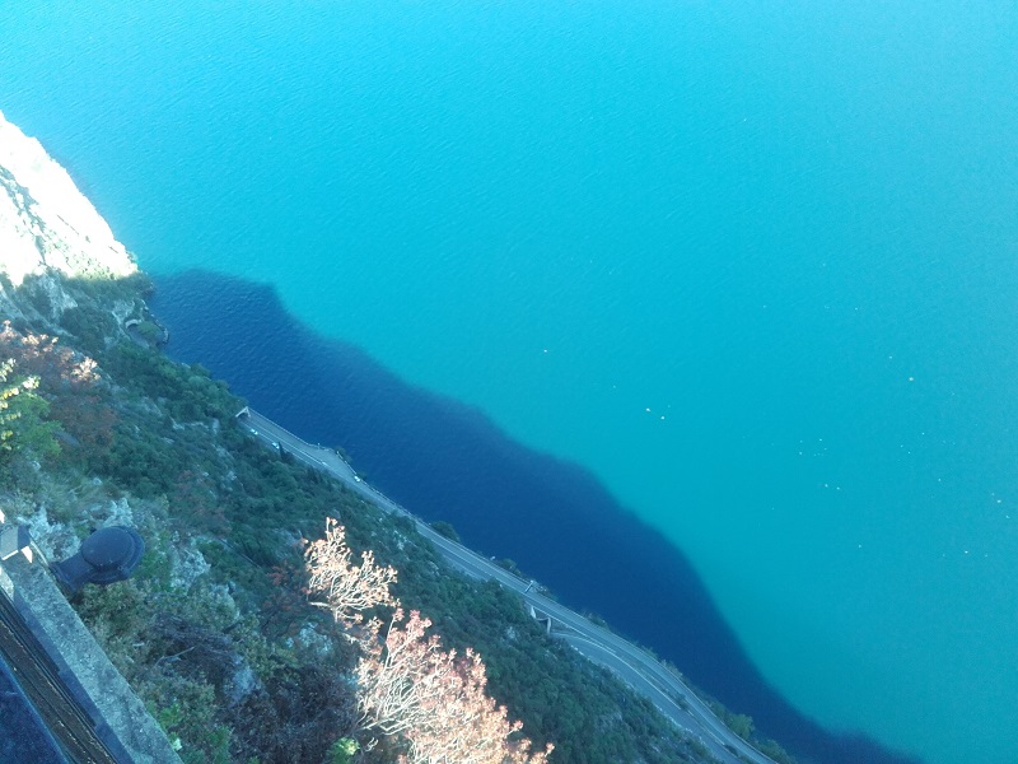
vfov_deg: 45.4
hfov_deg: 58.4
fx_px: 912
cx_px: 509
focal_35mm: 31
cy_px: 382
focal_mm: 3.3
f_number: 2.2
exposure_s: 1/115
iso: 50
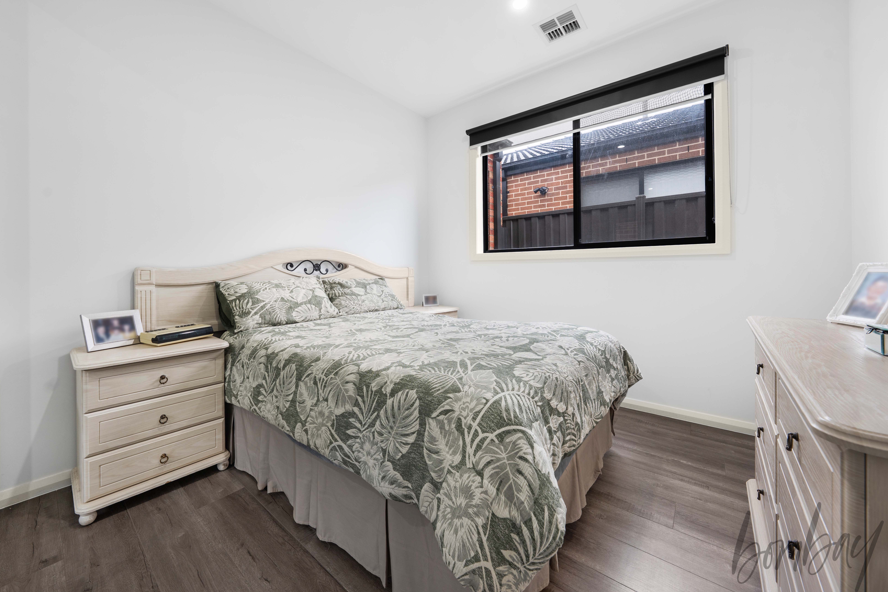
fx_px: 321
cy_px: 286
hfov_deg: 108.3
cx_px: 429
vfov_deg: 85.4
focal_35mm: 13
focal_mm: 12
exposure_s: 1/10
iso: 160
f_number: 8
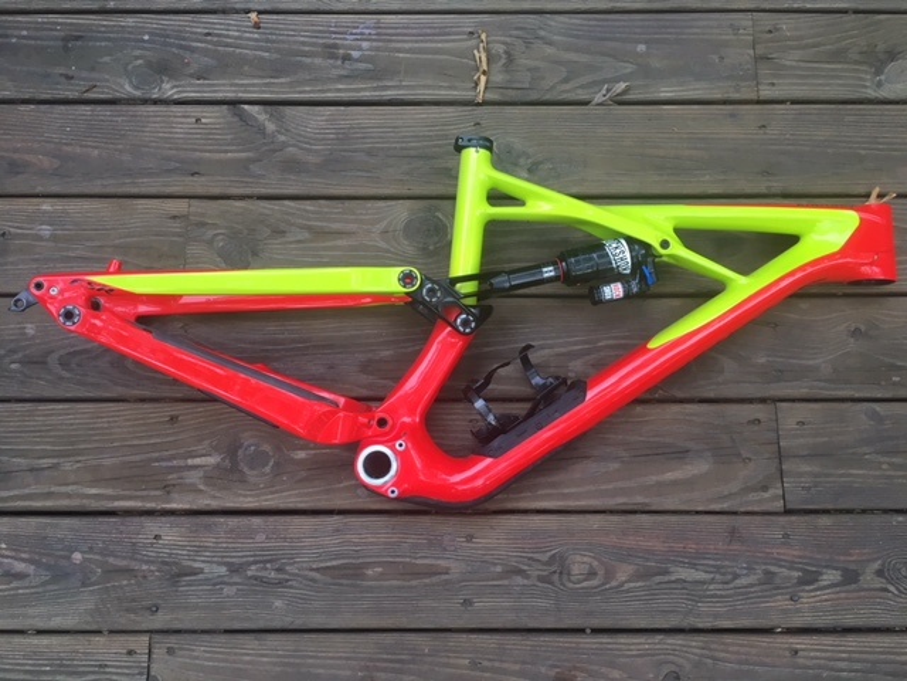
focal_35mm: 29
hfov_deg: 61.7
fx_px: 760
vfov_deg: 48.2
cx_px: 454
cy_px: 340
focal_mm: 4.15
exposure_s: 1/40
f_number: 2.2
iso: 32
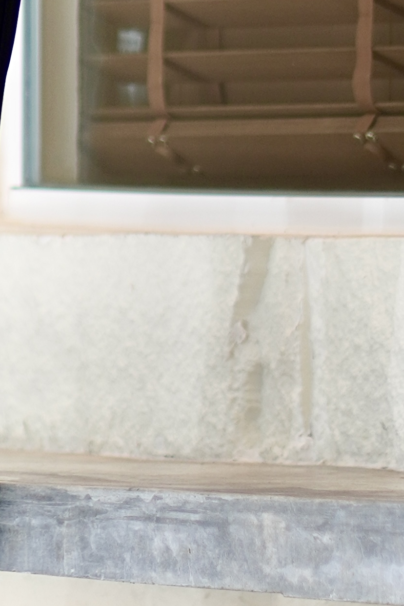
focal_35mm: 553
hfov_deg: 2.5
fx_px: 9311
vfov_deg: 3.7
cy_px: -172
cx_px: -416
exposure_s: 1/500
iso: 100
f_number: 1.8
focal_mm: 85
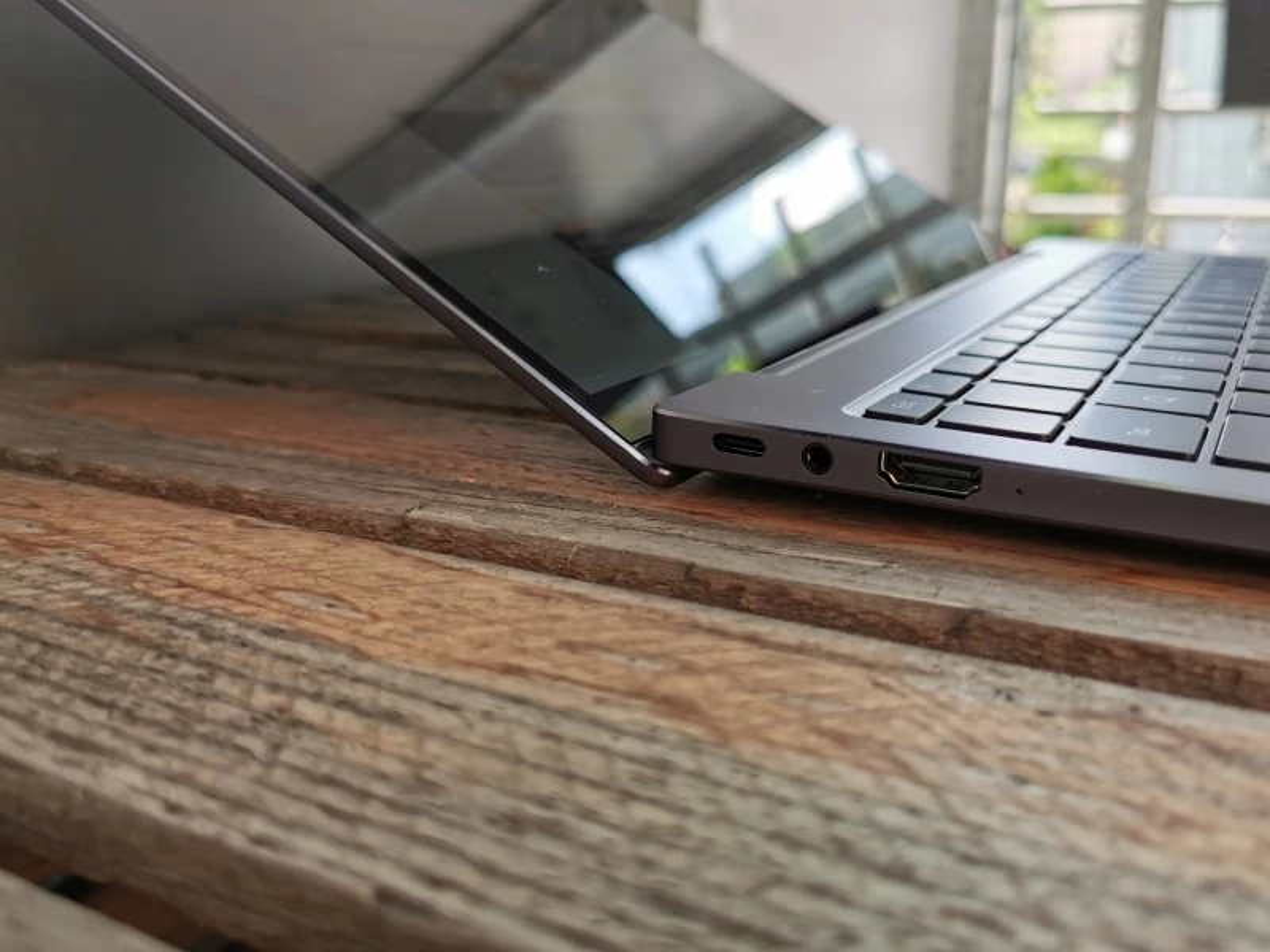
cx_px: 635
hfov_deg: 58.4
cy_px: 476
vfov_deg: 45.4
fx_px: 1137
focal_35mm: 31
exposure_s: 1/316
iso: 50
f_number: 1.6
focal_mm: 5.56
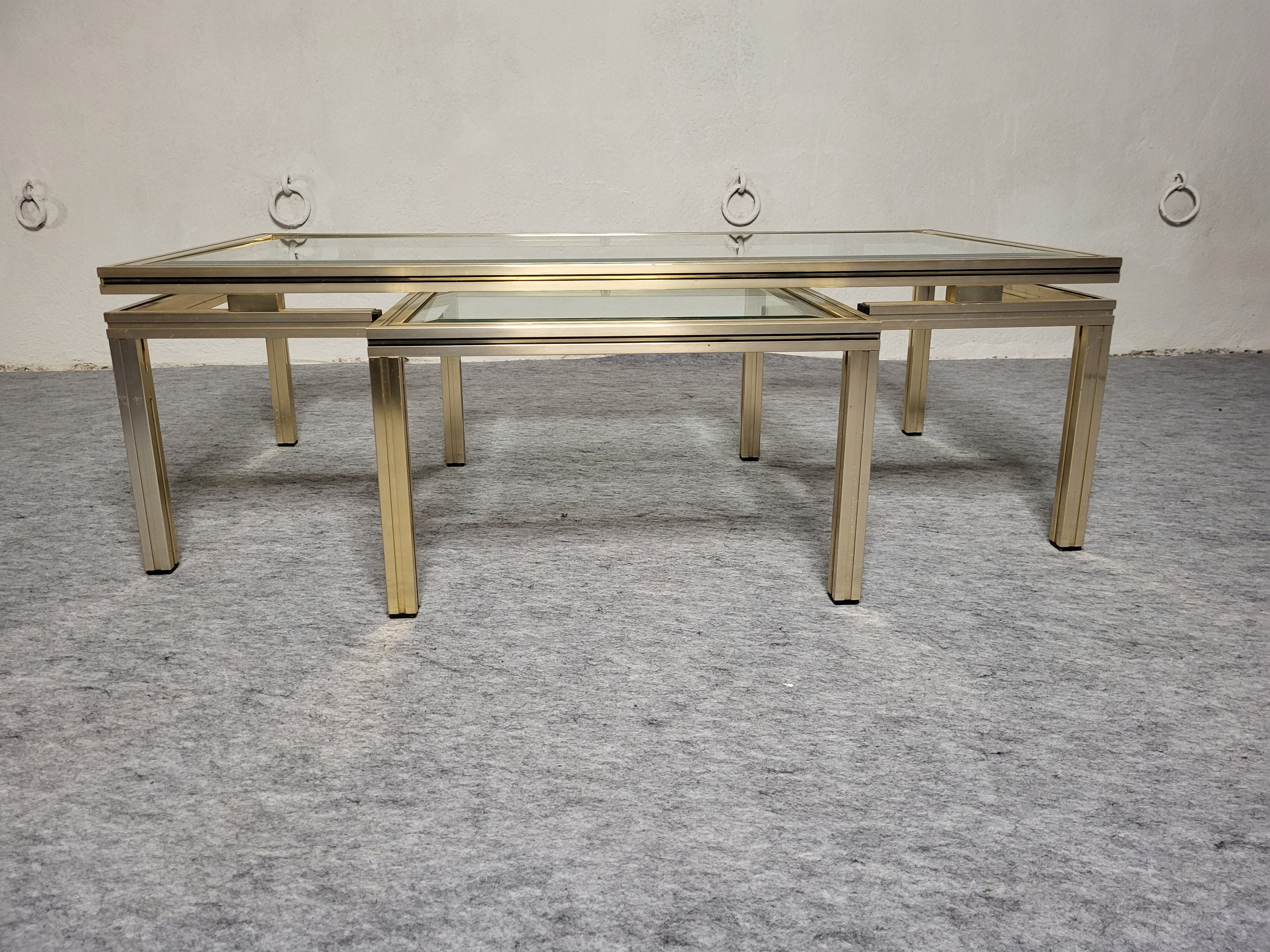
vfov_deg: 53.1
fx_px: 954
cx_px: 635
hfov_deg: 67.3
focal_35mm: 26
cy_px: 476
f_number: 1.8
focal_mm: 5.4
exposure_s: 1/45
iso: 320
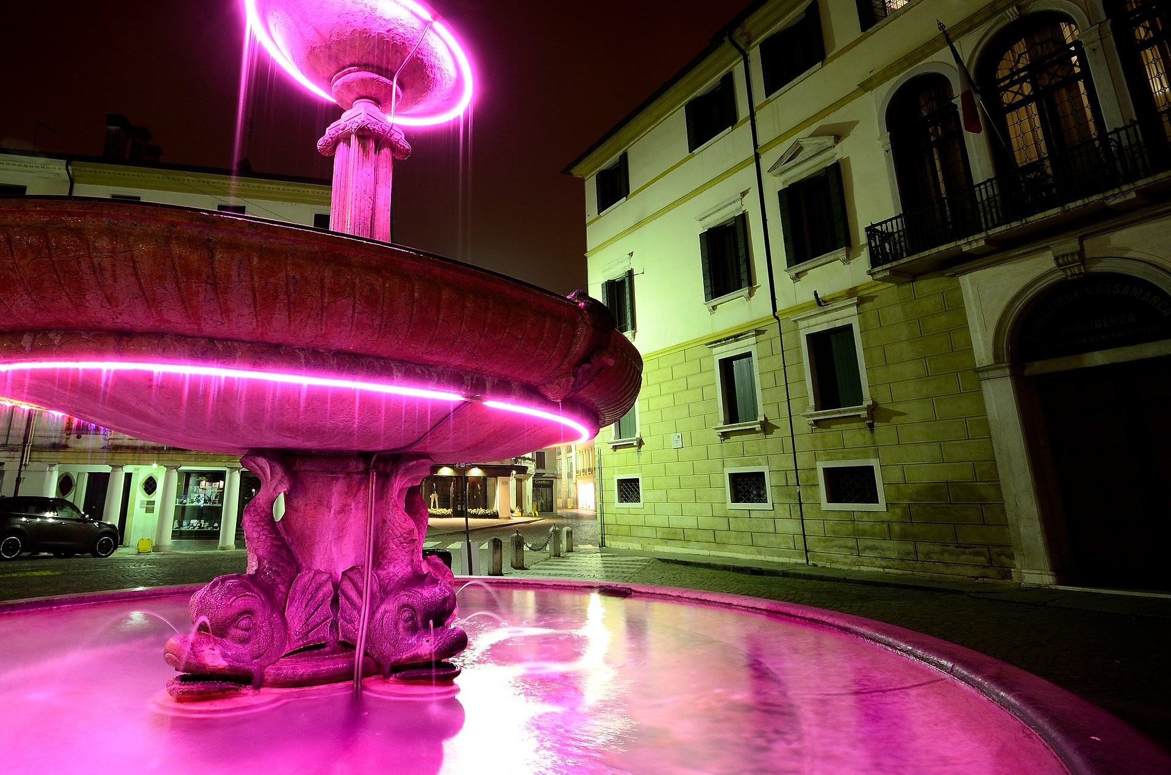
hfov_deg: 81.0
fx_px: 669
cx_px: 449
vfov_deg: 59.8
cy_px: 321
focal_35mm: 21
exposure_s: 6
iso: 125
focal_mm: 11
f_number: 8
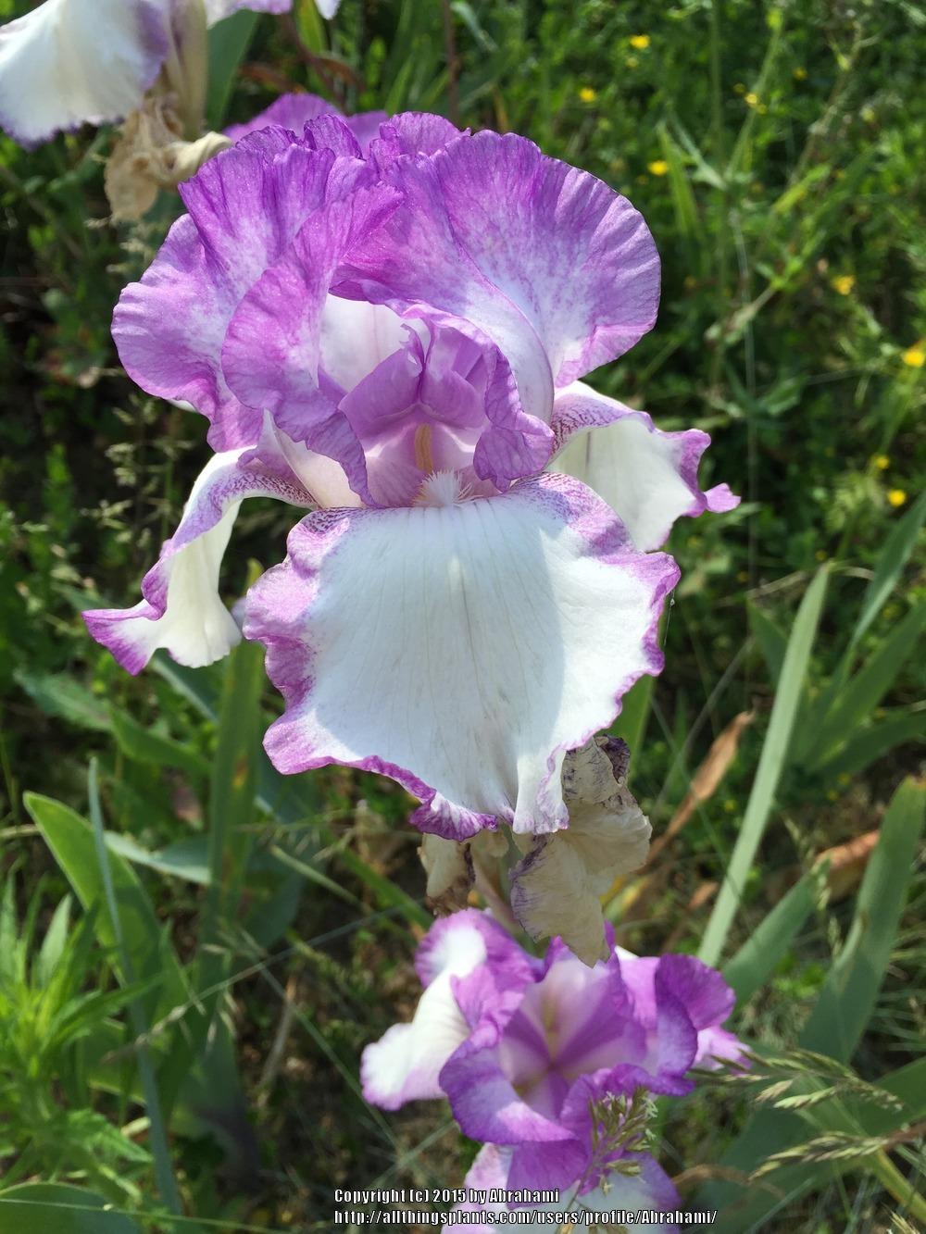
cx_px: 463
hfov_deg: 48.2
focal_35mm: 29
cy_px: 617
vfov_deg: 61.7
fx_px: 1034
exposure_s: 1/964
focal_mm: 4.15
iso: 32
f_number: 2.2
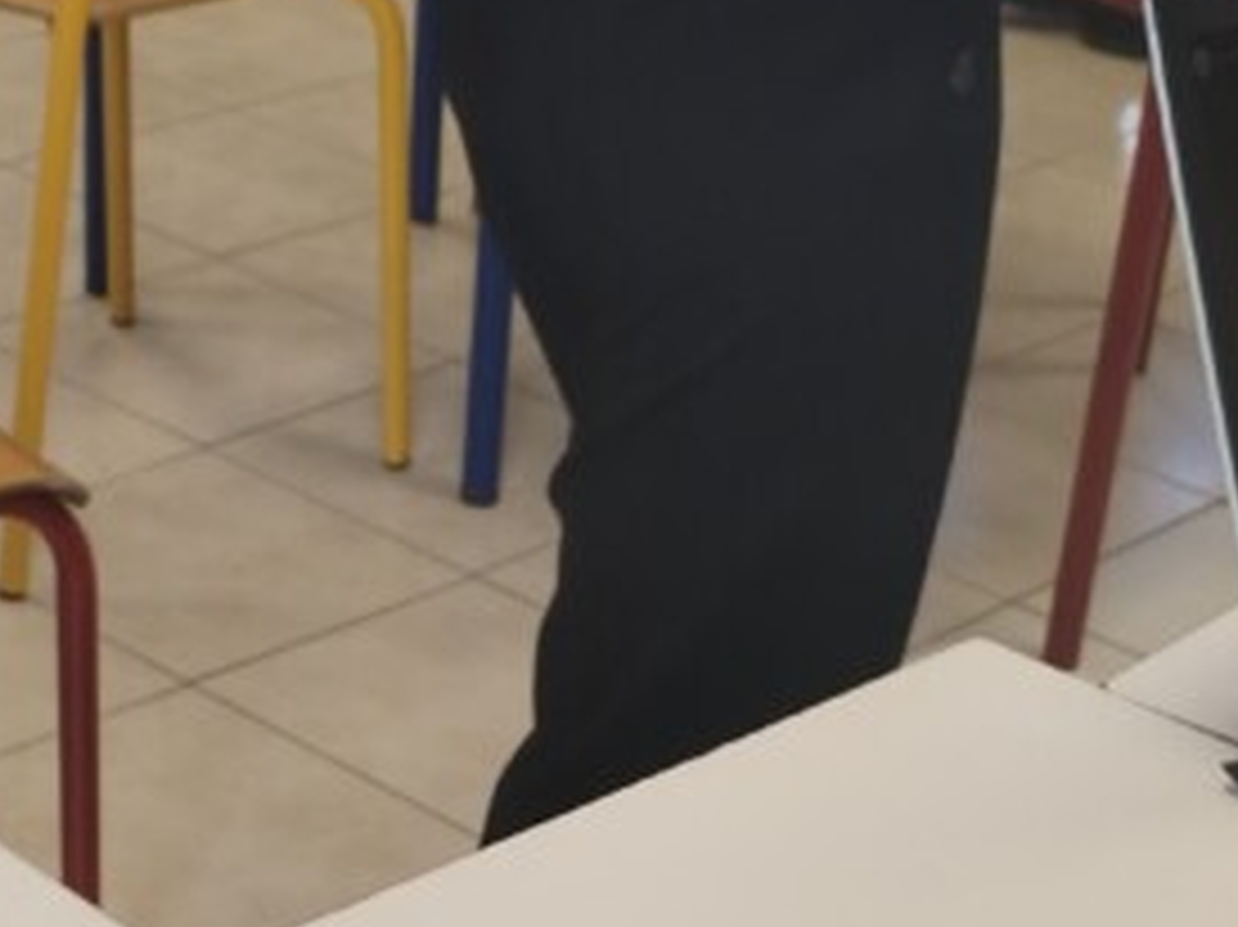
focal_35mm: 108
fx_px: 3861
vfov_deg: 13.4
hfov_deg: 18.2
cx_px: 513
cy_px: 1084
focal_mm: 4.75
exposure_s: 1/100
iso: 166
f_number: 1.8
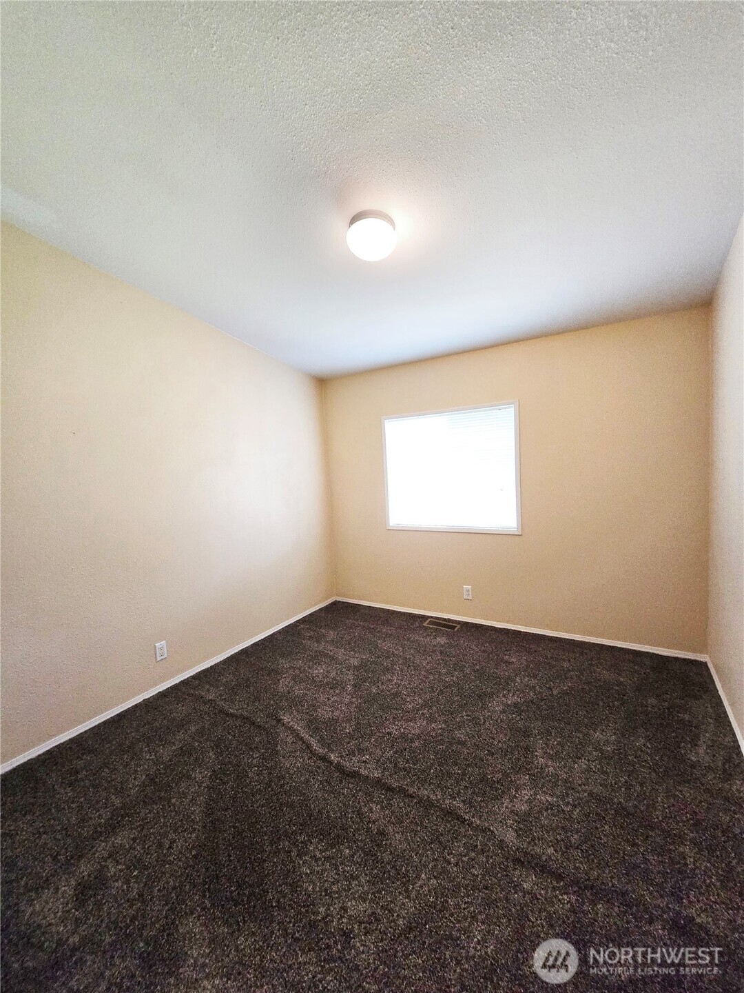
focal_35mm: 13
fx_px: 373
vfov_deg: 106.2
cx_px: 372
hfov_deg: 89.9
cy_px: 496
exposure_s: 1/60
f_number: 2.2
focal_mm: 2.2
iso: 320
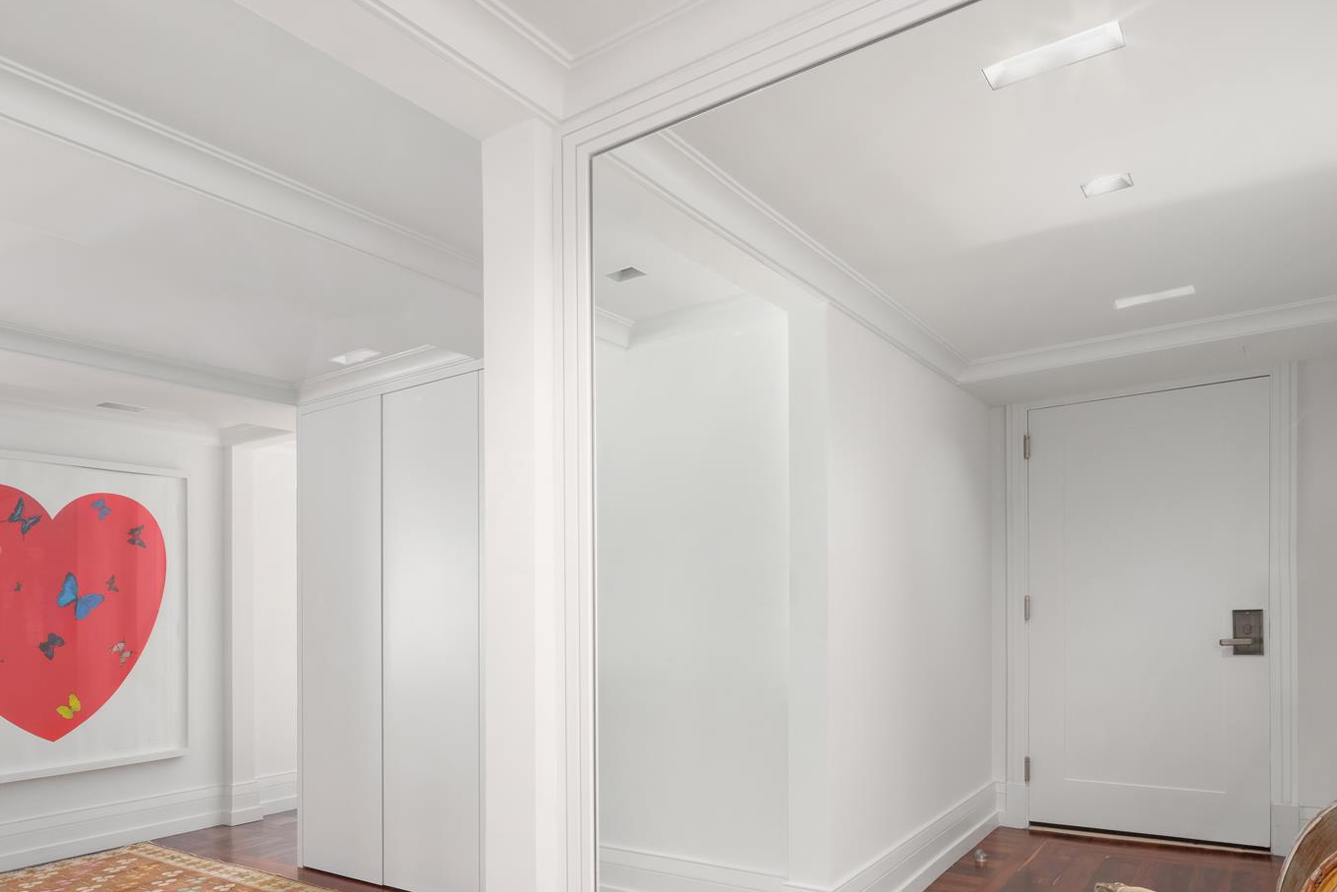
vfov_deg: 52.0
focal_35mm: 24
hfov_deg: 71.3
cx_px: 434
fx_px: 891
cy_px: 602
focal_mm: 17
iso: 1000
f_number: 18
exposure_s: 2.5
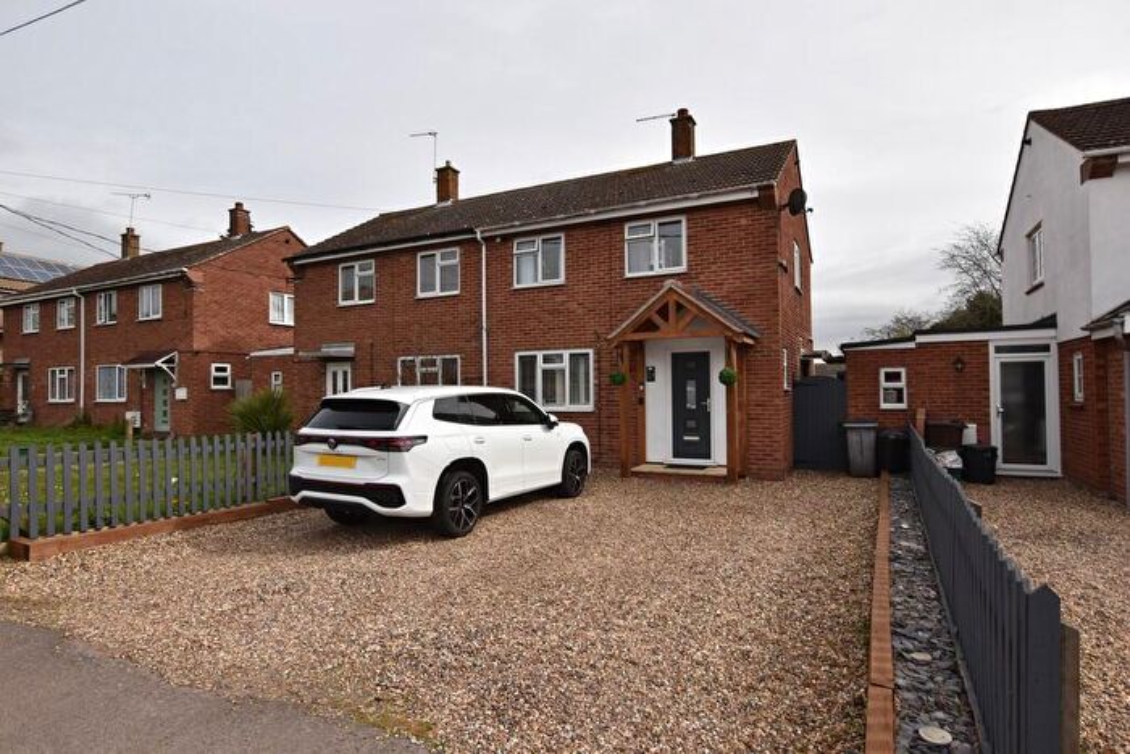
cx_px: 565
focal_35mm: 20
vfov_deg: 63.2
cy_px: 377
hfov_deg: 85.4
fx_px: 612
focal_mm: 13
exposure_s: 1/200
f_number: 9
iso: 100
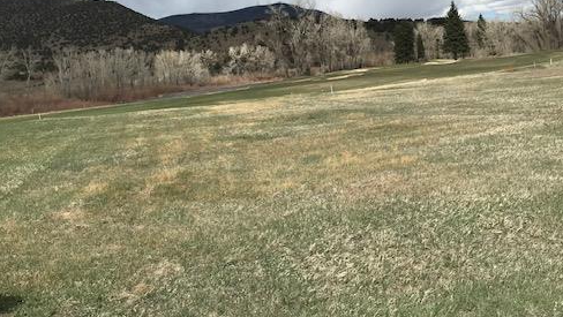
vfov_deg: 29.5
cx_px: 292
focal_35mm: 40
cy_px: 96
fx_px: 597
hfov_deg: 50.4
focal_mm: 3.99
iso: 20
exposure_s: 1/3546
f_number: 1.8
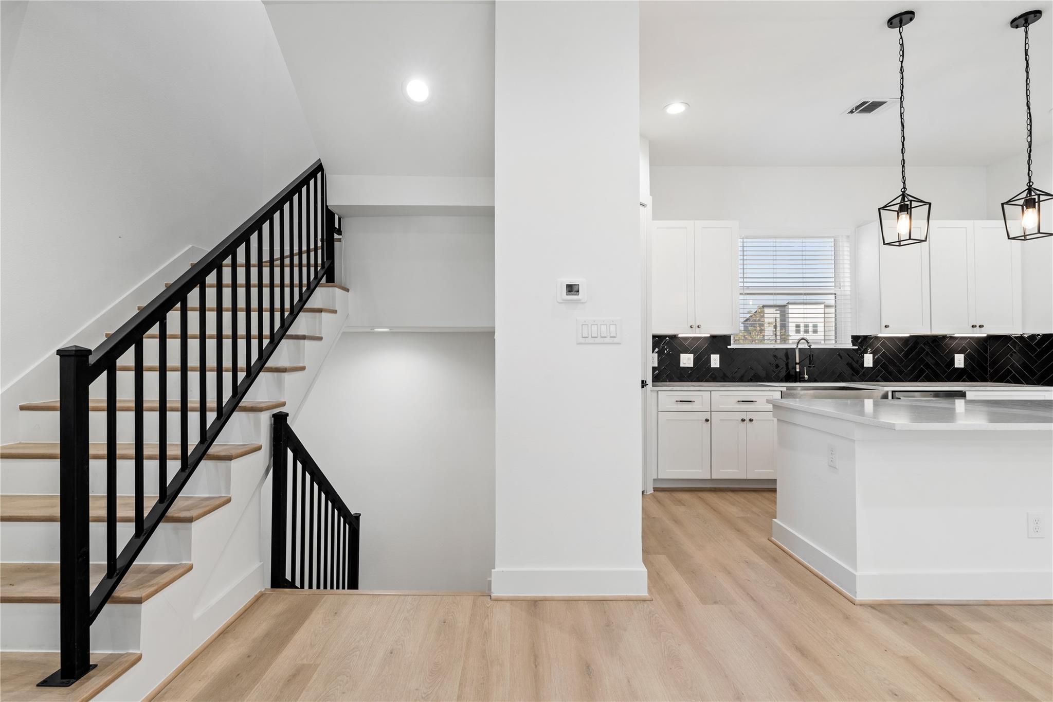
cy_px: 351
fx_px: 468
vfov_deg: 73.7
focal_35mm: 16
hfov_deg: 96.7
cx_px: 526
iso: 200
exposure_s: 1/1.67
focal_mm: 16
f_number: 9
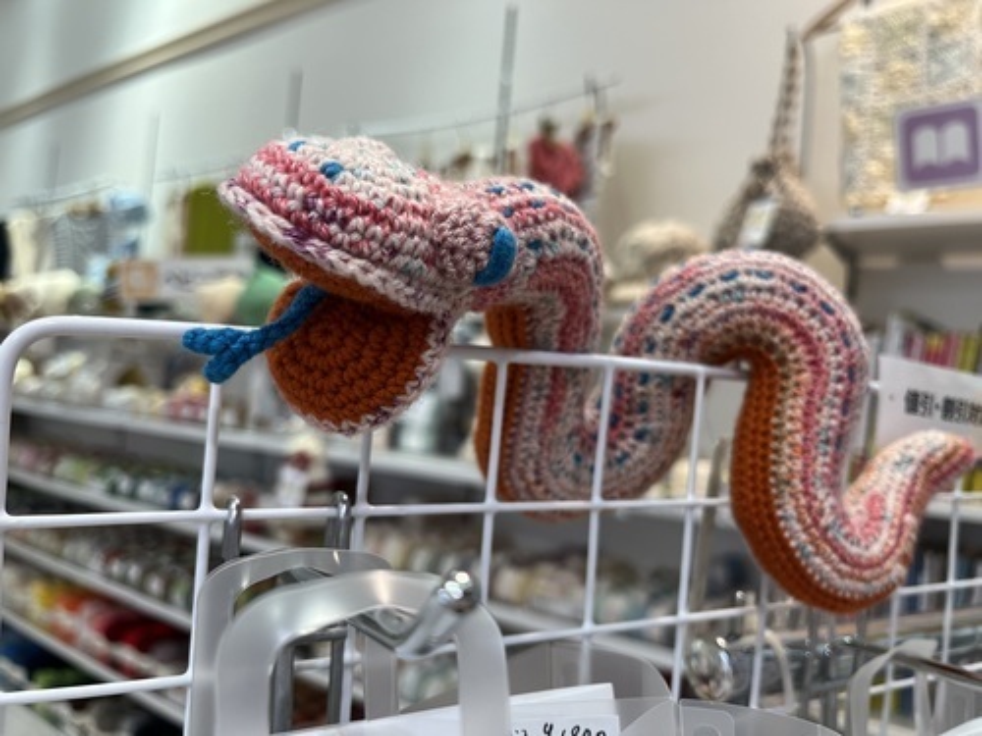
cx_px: 491
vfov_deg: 53.1
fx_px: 738
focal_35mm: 26
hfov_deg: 67.3
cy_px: 368
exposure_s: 1/100
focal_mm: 5.1
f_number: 1.6
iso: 50
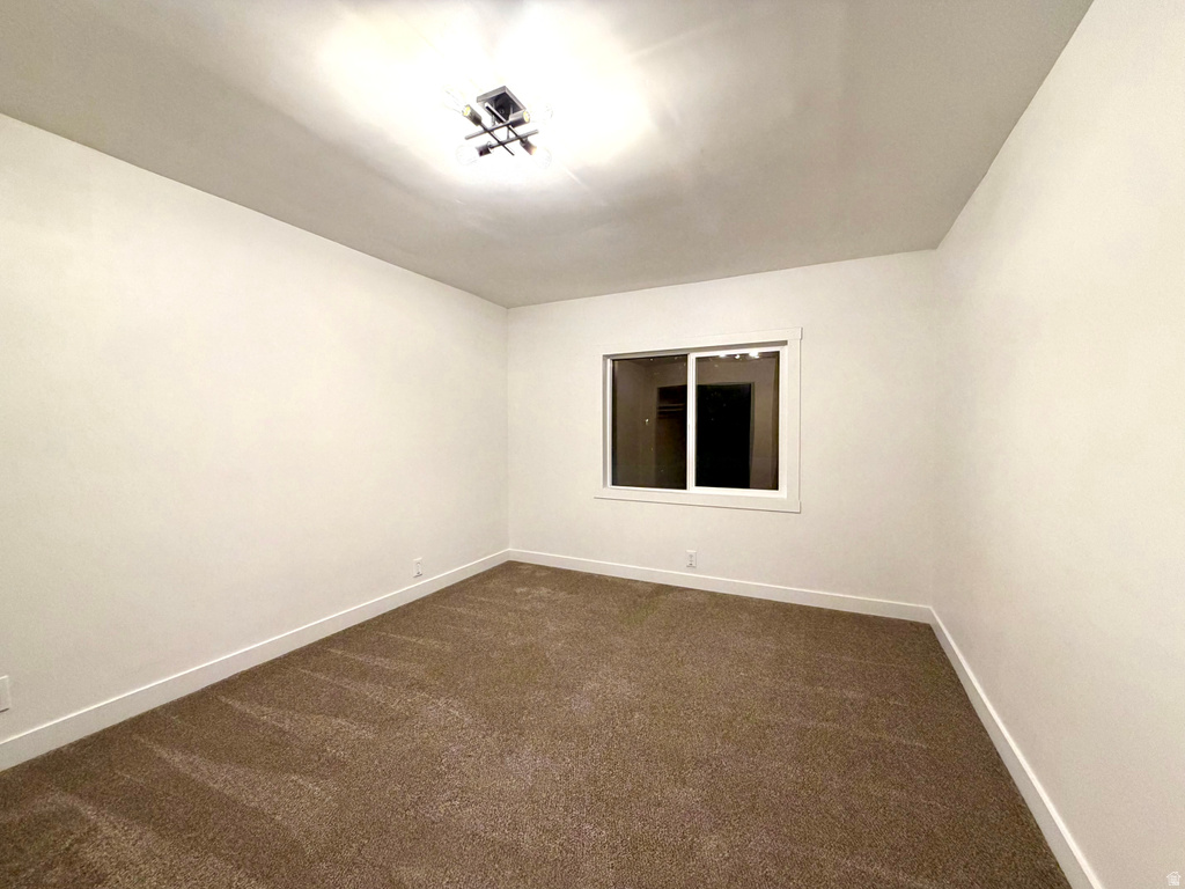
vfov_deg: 85.7
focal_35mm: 14
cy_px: 444
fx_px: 479
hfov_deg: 102.1
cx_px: 592
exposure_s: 1/60
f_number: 2.2
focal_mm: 2.22
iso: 200
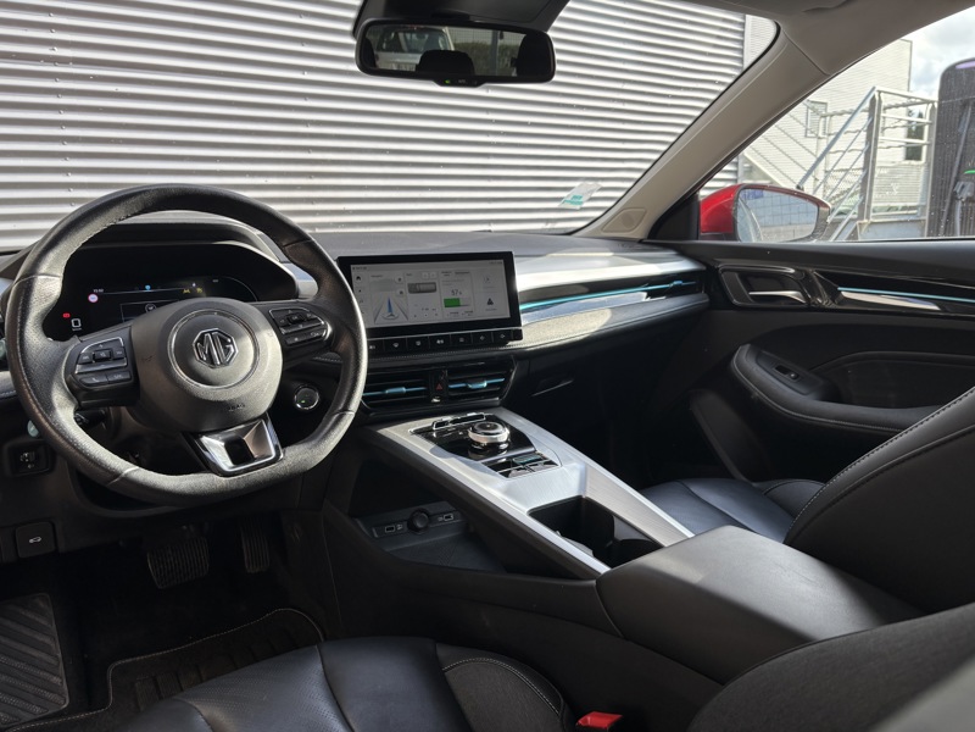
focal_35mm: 26
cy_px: 366
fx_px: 732
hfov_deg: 67.3
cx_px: 488
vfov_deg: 53.1
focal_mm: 5.96
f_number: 1.6
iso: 40
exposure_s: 1/202
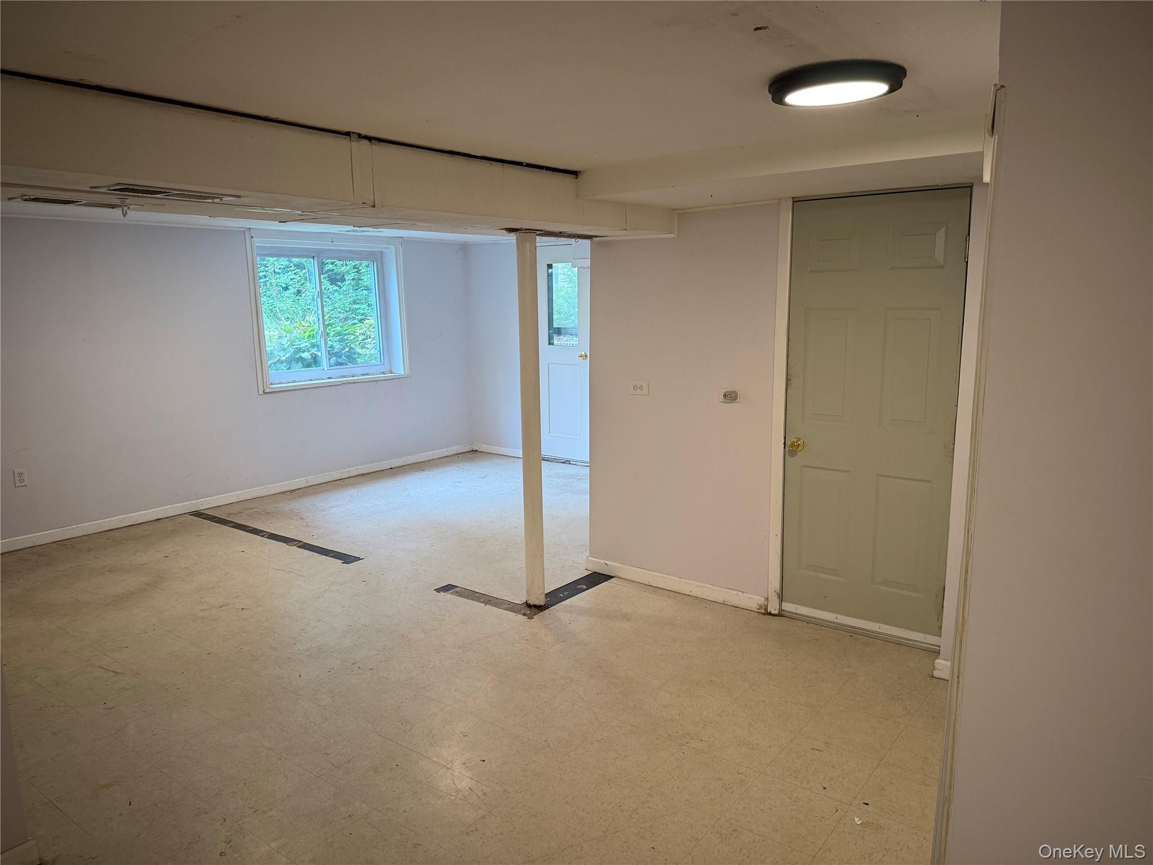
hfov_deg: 71.6
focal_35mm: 24
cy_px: 432
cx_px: 576
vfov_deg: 56.8
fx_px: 799
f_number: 1.78
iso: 160
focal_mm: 6.76
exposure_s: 1/120
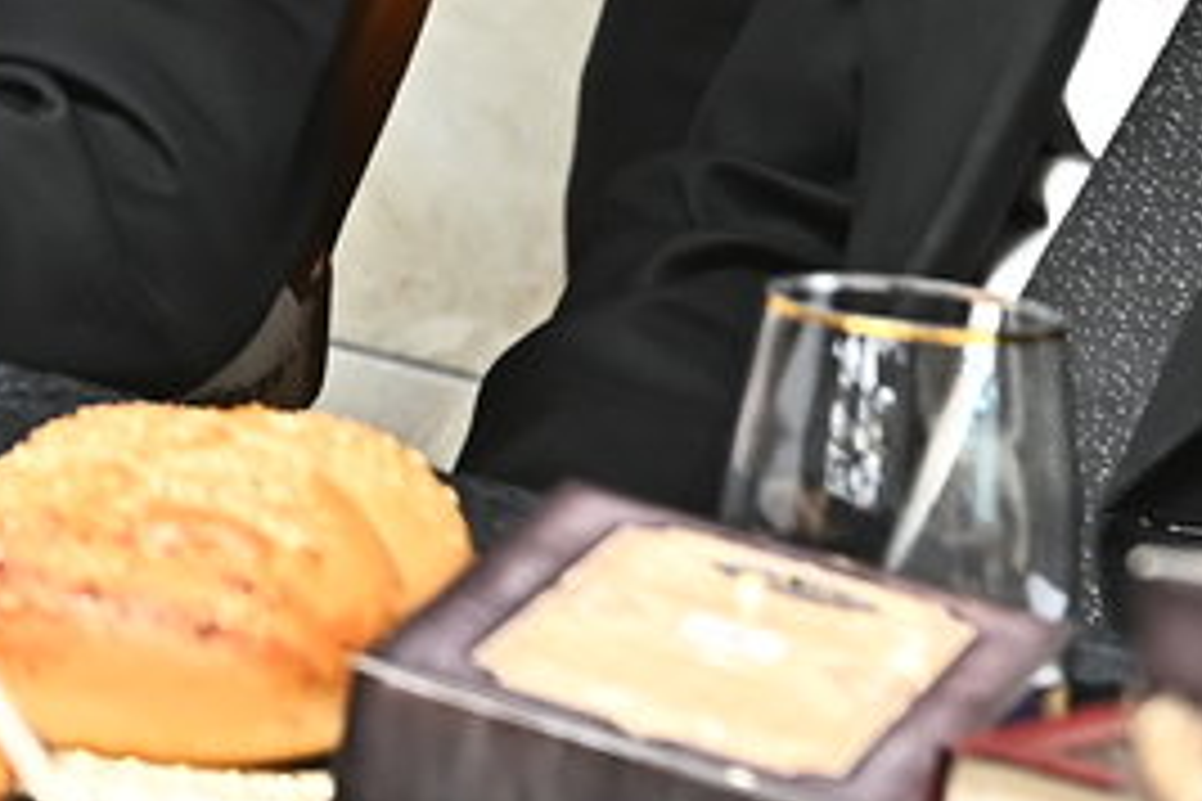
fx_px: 8413
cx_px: -806
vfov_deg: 5.3
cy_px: -1159
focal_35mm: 252
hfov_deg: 8.0
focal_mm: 48
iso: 1000
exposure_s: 1/160
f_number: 4
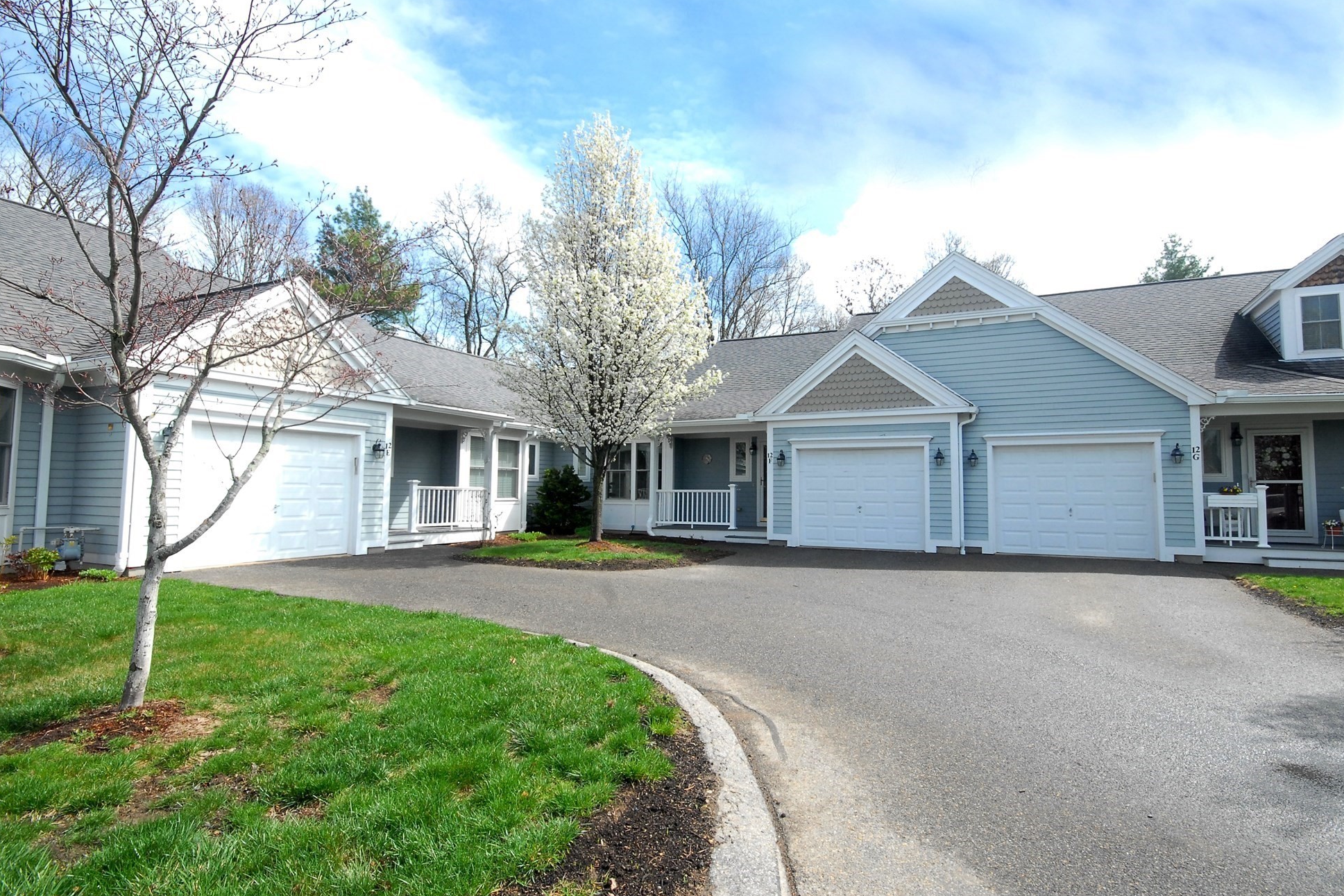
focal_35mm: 18
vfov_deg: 66.6
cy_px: 447
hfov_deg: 89.1
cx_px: 706
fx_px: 682
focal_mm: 11.5
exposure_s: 1/160
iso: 400
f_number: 13
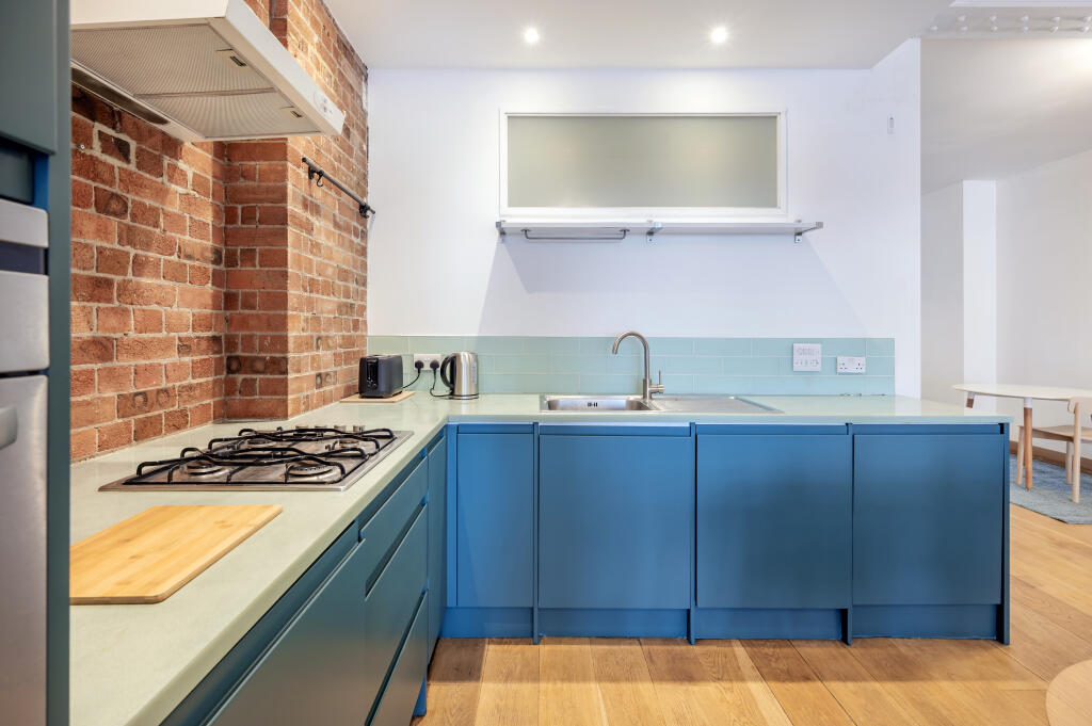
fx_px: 470
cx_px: 546
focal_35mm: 16
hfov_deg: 98.6
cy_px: 363
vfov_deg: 75.4
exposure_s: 1/1.67
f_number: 9
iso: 400
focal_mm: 15.5
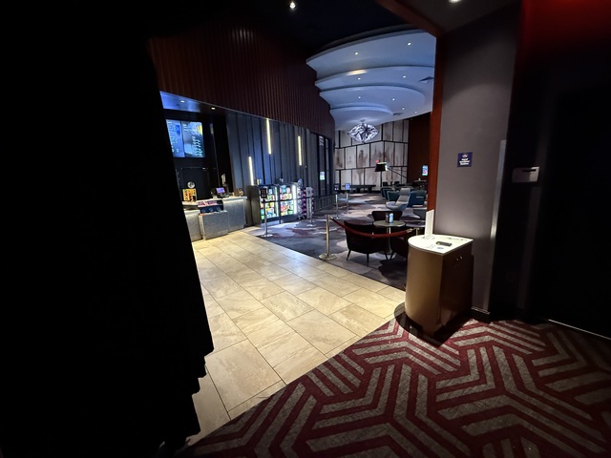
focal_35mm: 14
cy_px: 229
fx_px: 247
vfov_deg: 85.7
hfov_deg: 102.1
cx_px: 306
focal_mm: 2.22
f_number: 2.2
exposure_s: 1/60
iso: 800
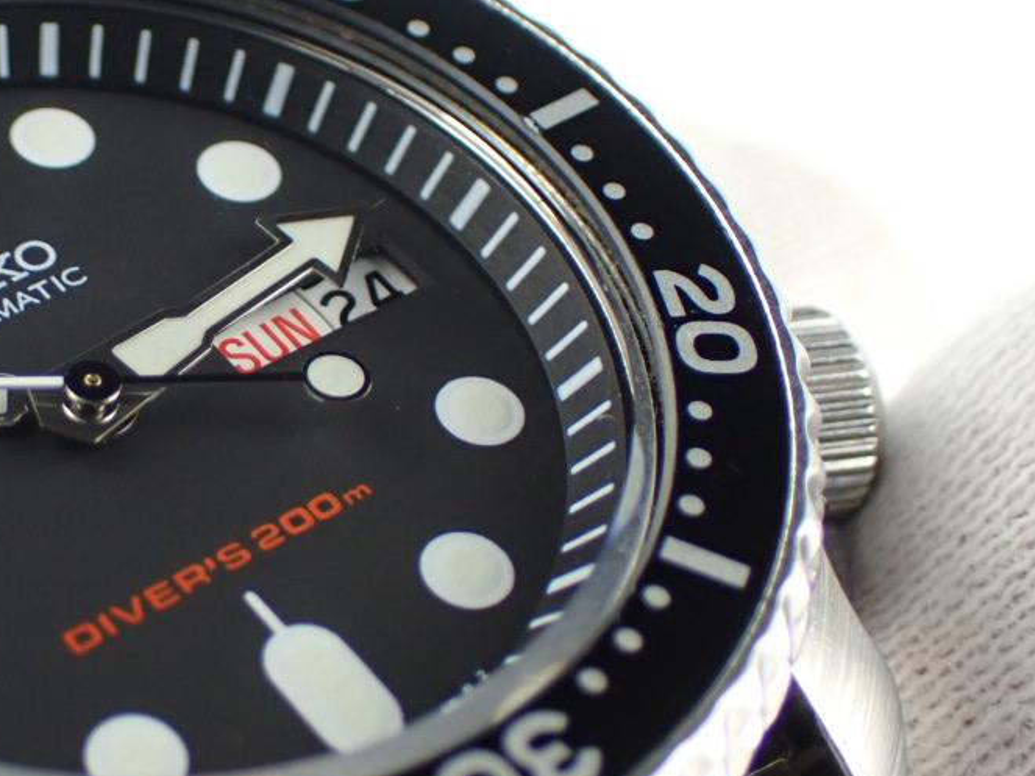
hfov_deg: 22.4
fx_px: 2541
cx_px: 76
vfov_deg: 17.4
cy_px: 400
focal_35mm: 85
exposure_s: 1/160
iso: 250
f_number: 2.9
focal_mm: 7.84
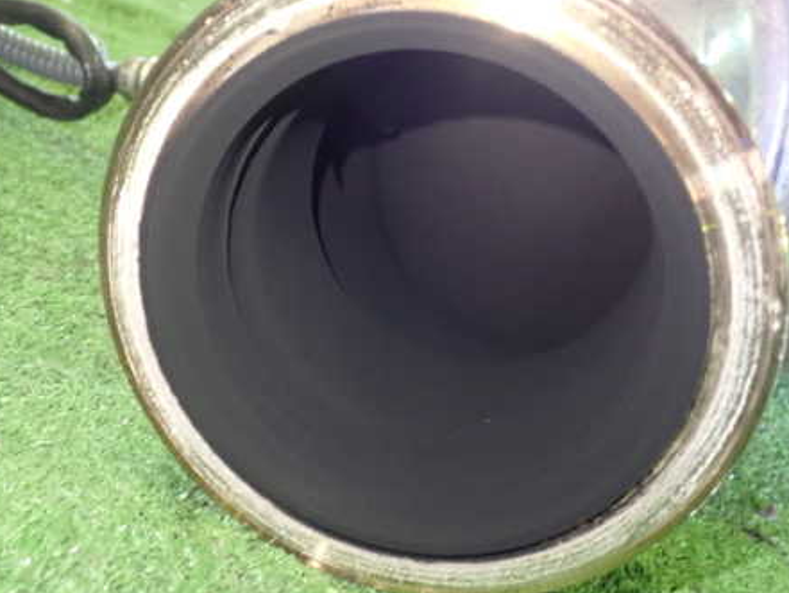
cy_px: 254
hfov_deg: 38.8
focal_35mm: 49
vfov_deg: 29.7
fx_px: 1117
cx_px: 340
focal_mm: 6.37
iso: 800
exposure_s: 1/20
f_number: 2.5
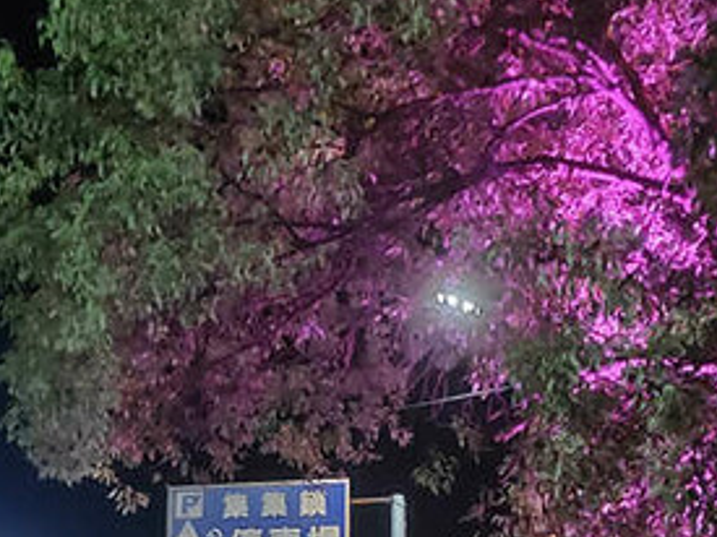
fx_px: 1470
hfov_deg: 27.4
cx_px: 334
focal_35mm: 71
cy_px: 546
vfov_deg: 20.0
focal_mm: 3.97
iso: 4848
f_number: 1.7
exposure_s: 1
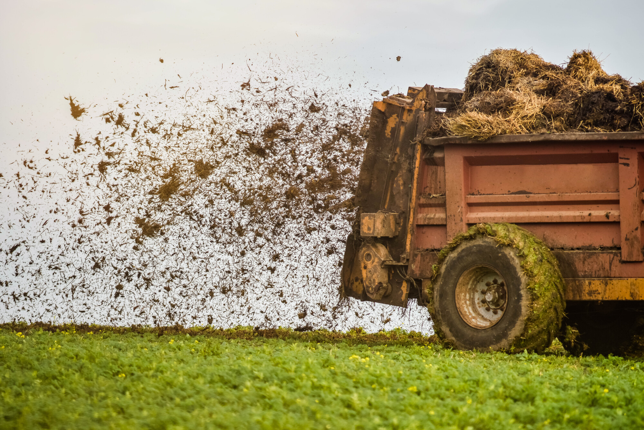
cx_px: 322
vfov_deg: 4.6
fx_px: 5368
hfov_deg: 6.9
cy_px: 215
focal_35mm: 300
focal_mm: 300
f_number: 4.5
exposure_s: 1/640
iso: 250
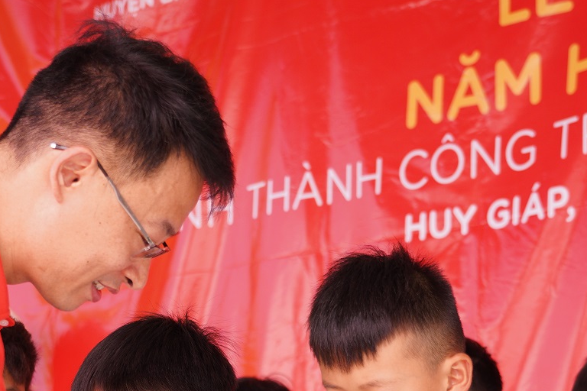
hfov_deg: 18.2
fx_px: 1826
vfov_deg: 12.0
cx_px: 219
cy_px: 446
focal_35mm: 112
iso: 250
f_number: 4
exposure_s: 1/320
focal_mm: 43
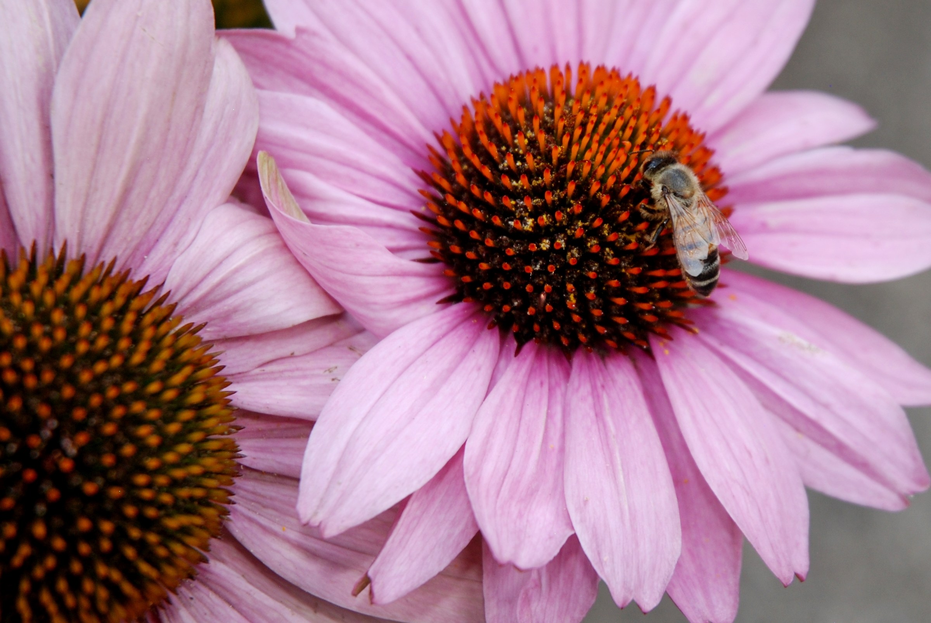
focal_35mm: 105
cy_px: 312
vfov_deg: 13.1
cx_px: 466
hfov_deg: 19.4
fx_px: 2718
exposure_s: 1/200
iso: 250
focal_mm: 70
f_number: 5.6
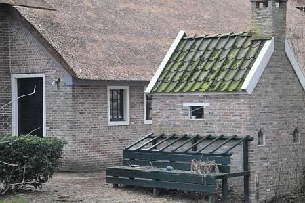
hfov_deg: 22.6
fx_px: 762
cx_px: 152
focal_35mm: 90
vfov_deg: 15.2
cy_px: 102
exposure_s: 1/80
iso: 320
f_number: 5
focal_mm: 60
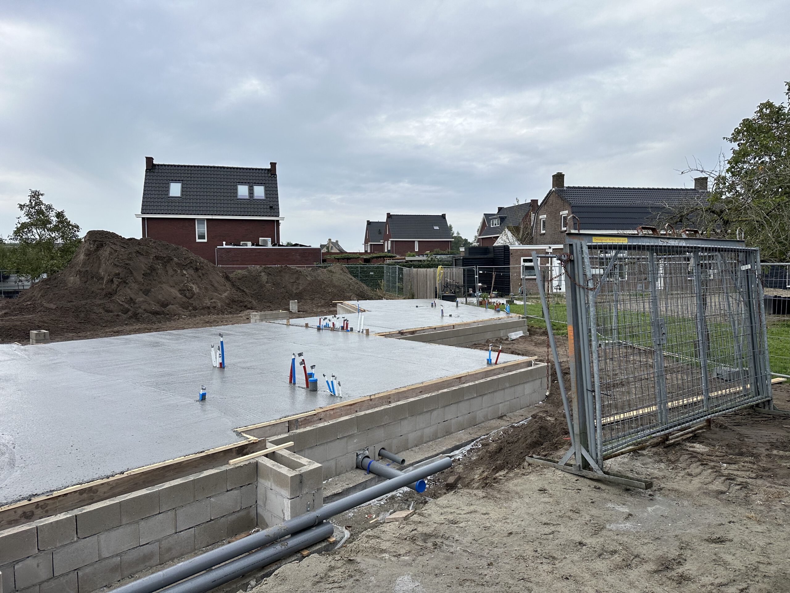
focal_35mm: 24
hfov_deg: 71.6
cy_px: 296
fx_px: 548
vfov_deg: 56.8
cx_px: 395
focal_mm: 6.86
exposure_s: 1/1639
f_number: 1.78
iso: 80
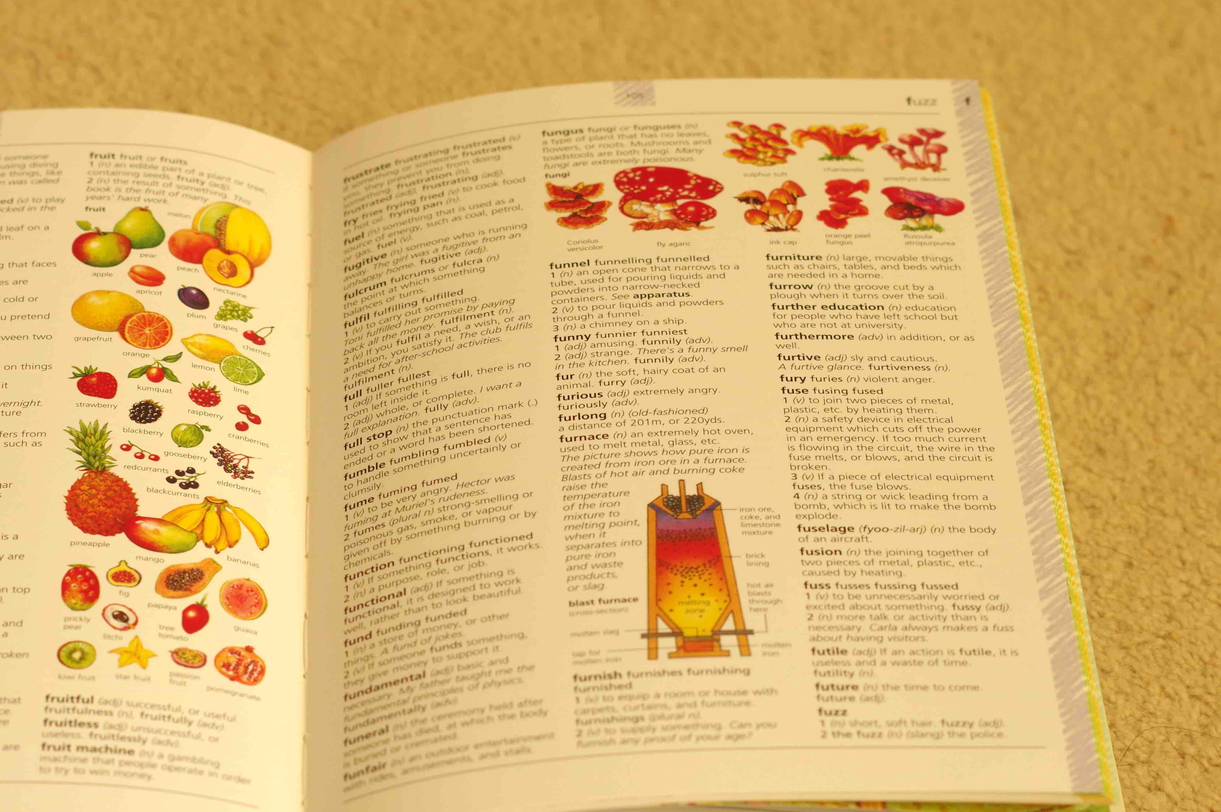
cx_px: 317
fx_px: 3863
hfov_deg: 17.9
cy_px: 554
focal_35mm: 114
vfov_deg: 12.0
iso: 400
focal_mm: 50
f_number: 4.5
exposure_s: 1/60
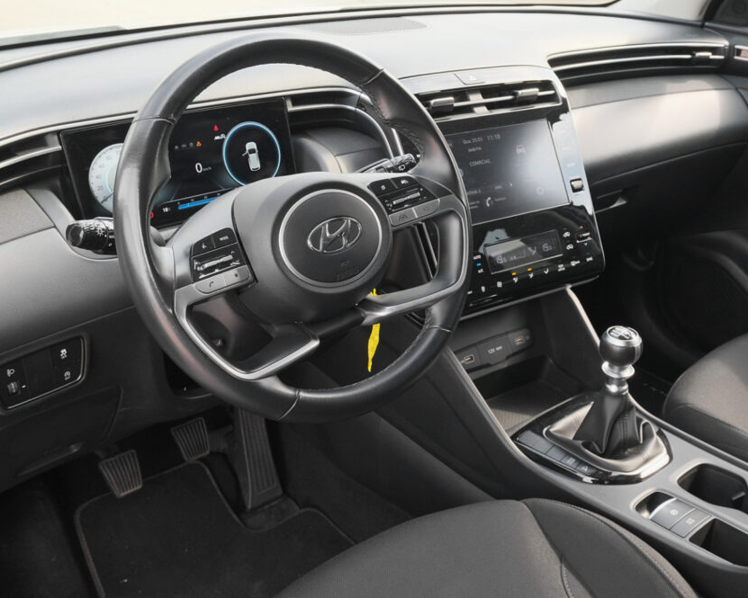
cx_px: 419
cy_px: 293
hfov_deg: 49.0
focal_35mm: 37
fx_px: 819
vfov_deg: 40.1
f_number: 8
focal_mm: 21.5
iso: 2000
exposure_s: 1/160
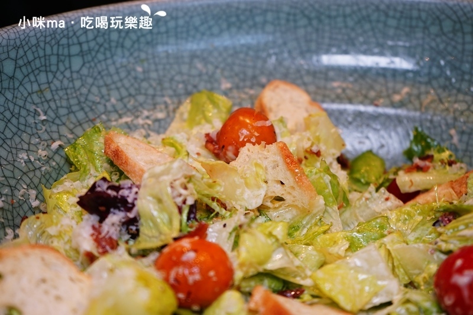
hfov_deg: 40.4
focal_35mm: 49
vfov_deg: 27.5
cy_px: 158
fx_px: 644
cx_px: 236
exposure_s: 1/60
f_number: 4.5
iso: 400
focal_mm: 49
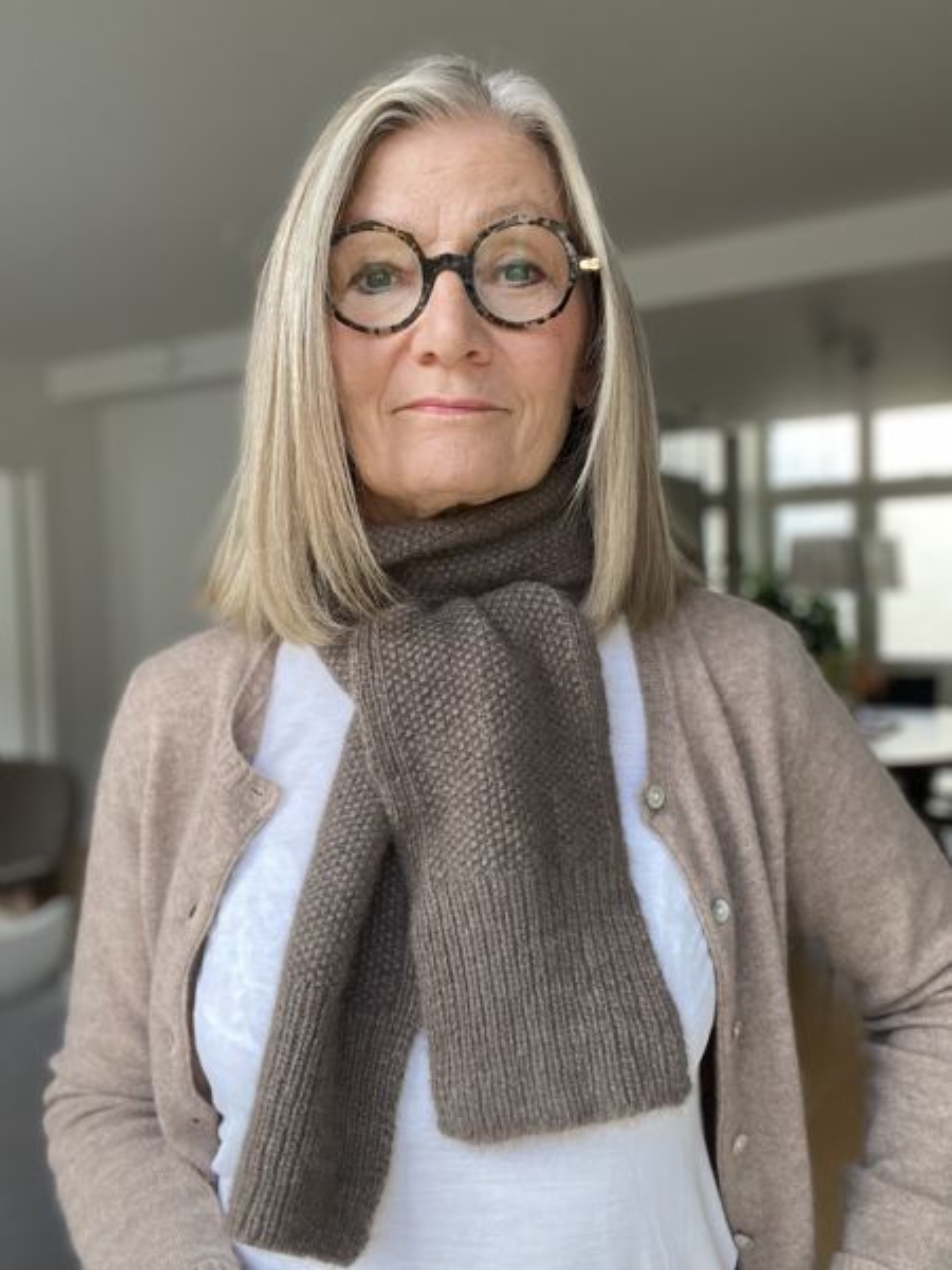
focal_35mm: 30
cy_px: 635
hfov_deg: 46.8
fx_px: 1100
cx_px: 476
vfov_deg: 60.0
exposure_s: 1/90
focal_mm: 2.71
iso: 100
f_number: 2.2
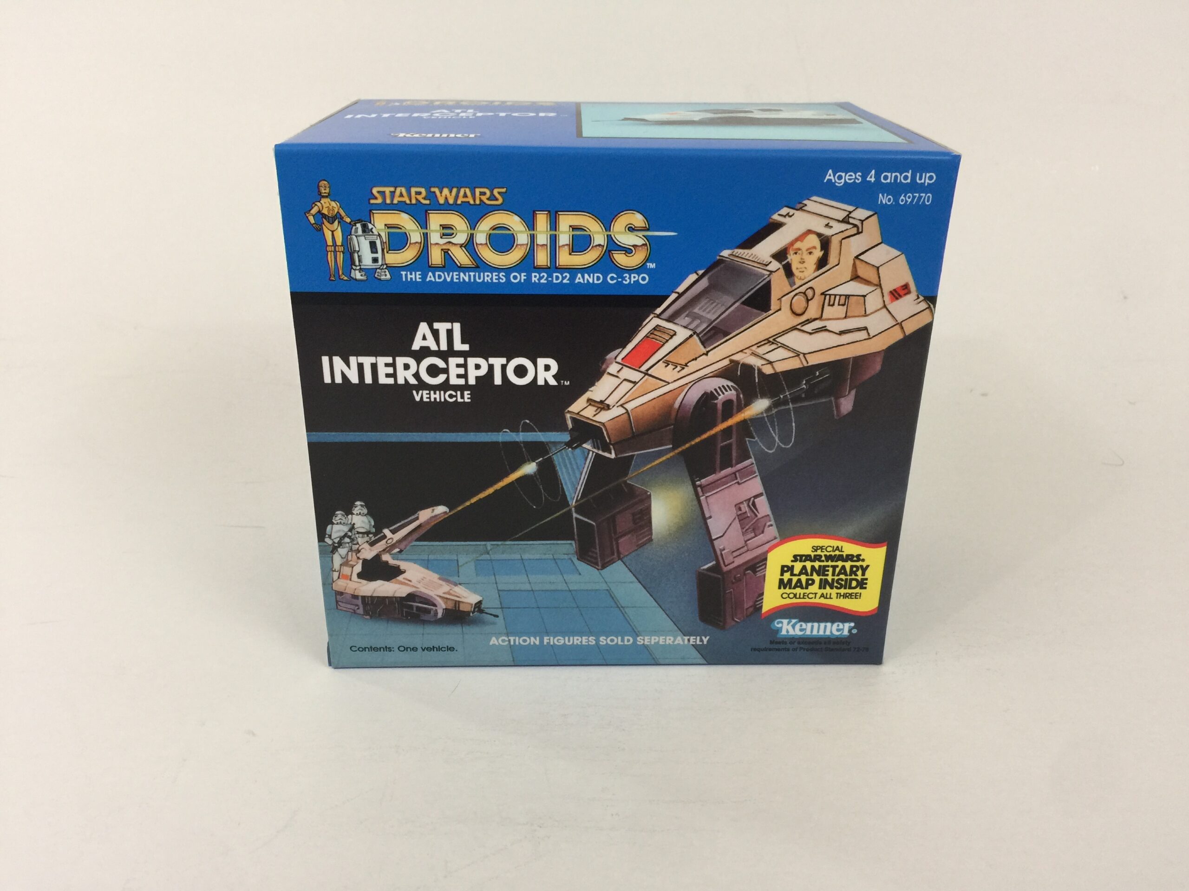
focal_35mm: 29
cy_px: 446
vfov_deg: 48.2
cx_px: 594
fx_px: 996
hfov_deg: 61.7
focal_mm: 4.15
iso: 64
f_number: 2.2
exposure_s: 1/33
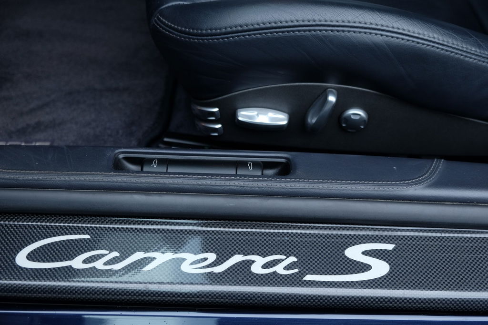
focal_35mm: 40
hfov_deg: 48.5
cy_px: 162
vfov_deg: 33.4
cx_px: 244
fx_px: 542
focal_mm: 26.5
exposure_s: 1/60
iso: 320
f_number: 3.2
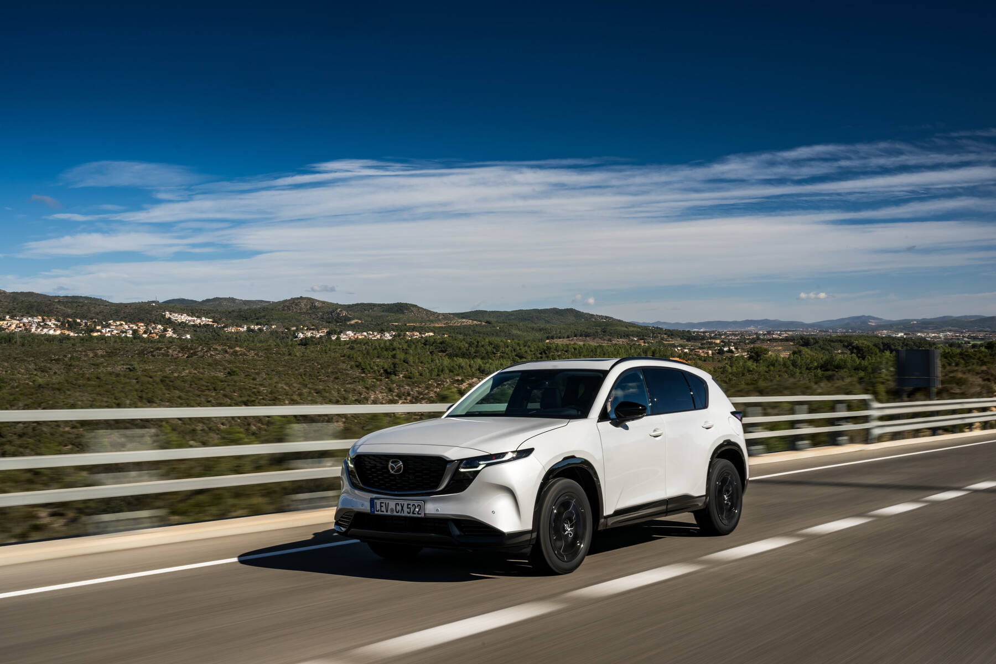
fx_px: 1107
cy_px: 332
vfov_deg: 33.4
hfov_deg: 48.5
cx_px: 498
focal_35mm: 40
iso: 40
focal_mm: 40
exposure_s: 1/30
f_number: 18
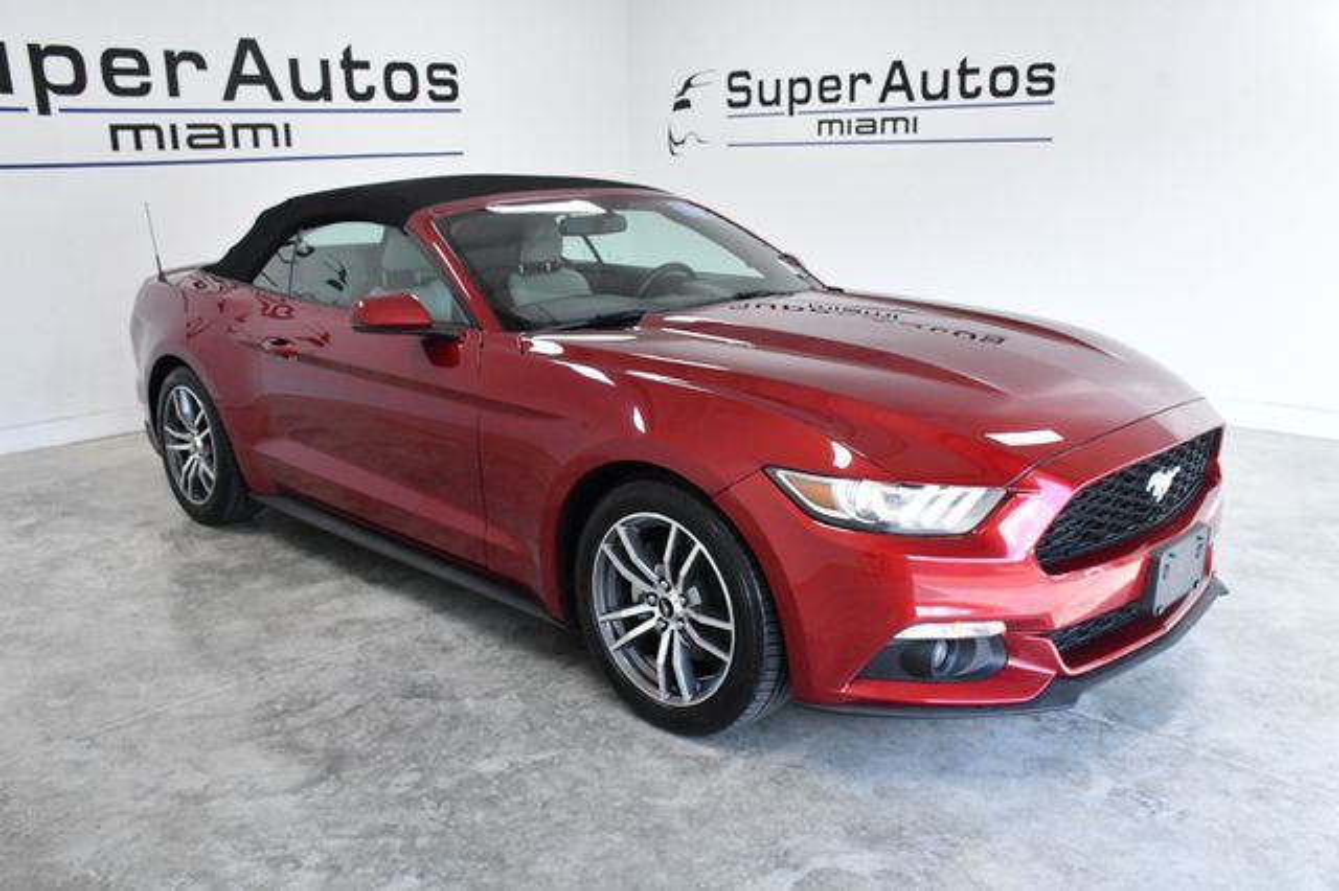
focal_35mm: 30
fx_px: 1115
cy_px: 446
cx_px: 670
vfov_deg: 43.6
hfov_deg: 62.0
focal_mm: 20
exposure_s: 1/320
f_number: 9
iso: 2500
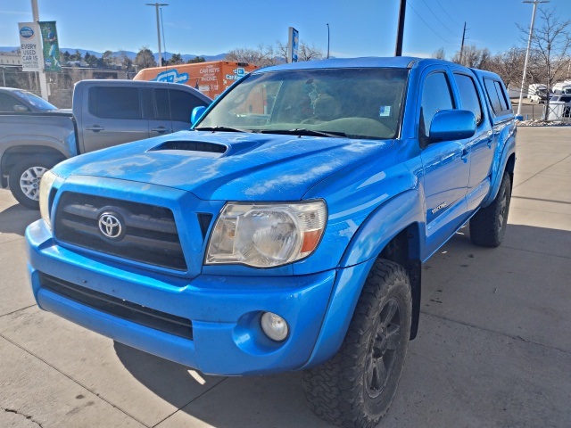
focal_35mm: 28
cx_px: 286
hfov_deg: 63.4
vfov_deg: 49.7
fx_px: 462
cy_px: 214
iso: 100
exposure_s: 1/639
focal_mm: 4.26
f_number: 1.8
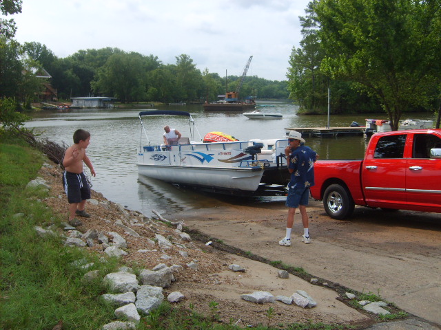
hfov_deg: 52.6
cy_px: 165
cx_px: 220
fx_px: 446
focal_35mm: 35
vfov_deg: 40.7
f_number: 2.8
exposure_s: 1/1000
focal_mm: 5.8
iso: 50
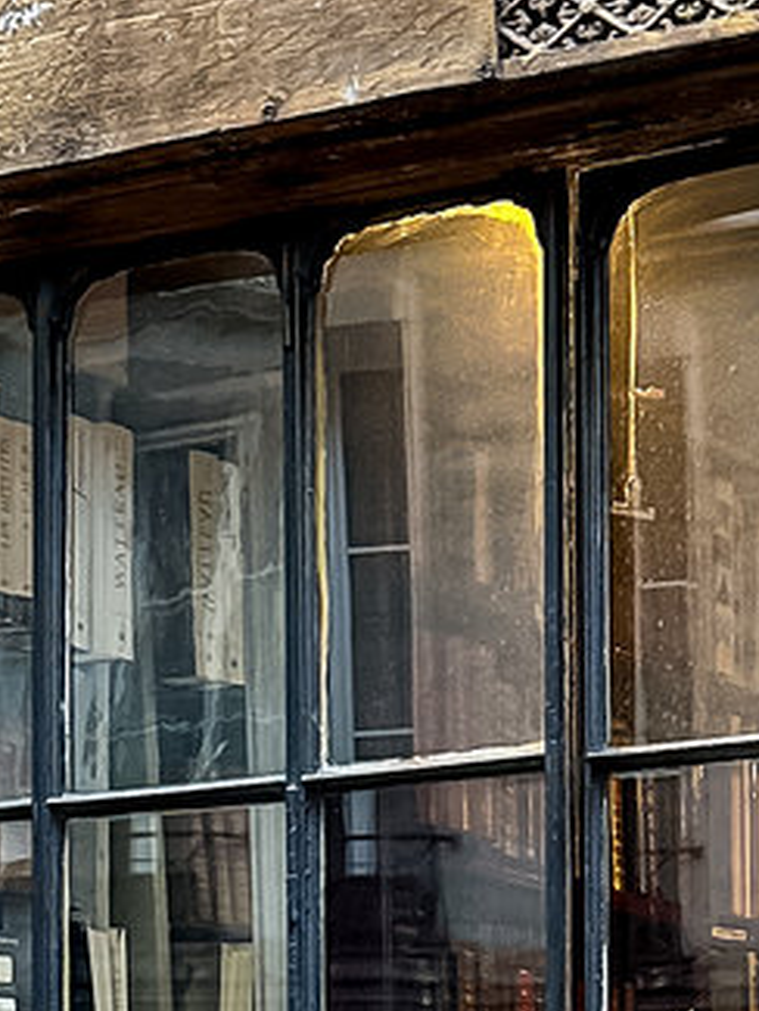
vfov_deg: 15.8
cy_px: 1338
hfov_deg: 11.8
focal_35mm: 118
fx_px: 3447
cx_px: 1285
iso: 160
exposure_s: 1/100
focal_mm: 6.86
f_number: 1.8
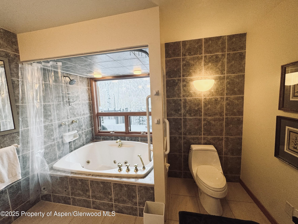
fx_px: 121
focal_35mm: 14
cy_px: 112
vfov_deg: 85.7
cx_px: 149
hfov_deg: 102.1
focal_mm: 2.22
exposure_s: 1/120
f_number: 2.2
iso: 160
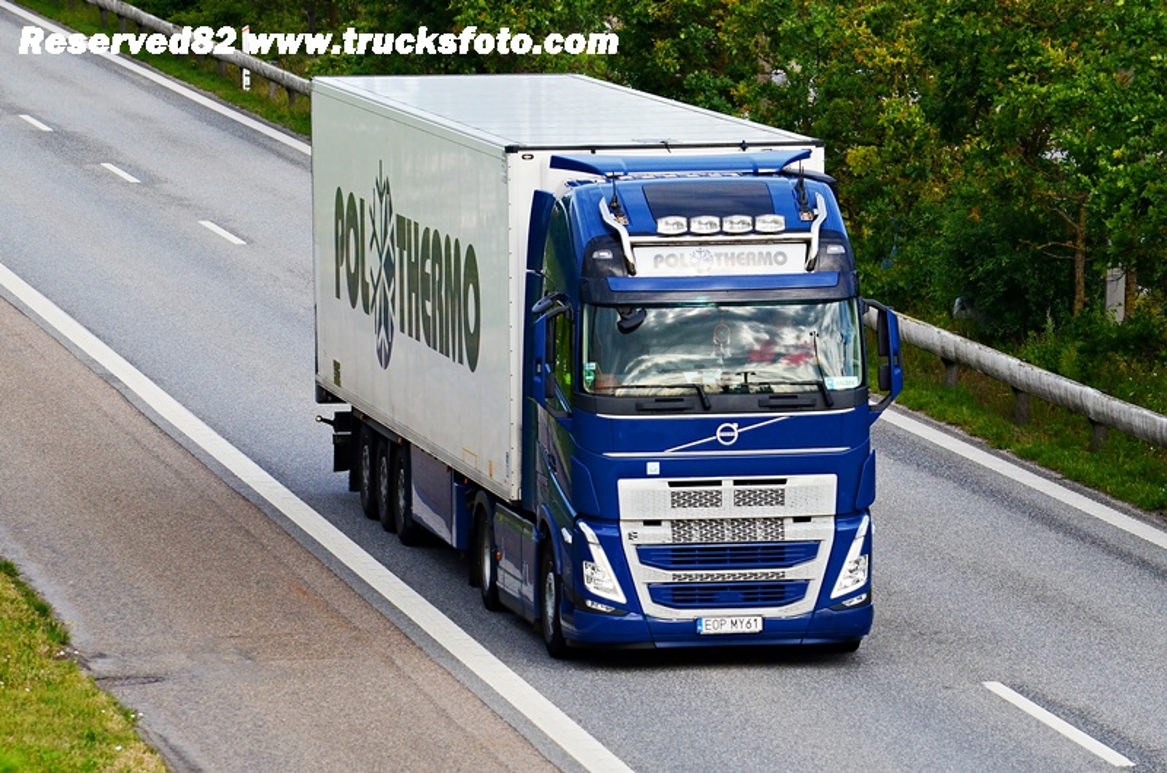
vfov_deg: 5.4
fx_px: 8250
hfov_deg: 8.1
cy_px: 386
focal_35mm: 255
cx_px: 584
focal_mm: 170
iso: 640
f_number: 8
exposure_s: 1/1250
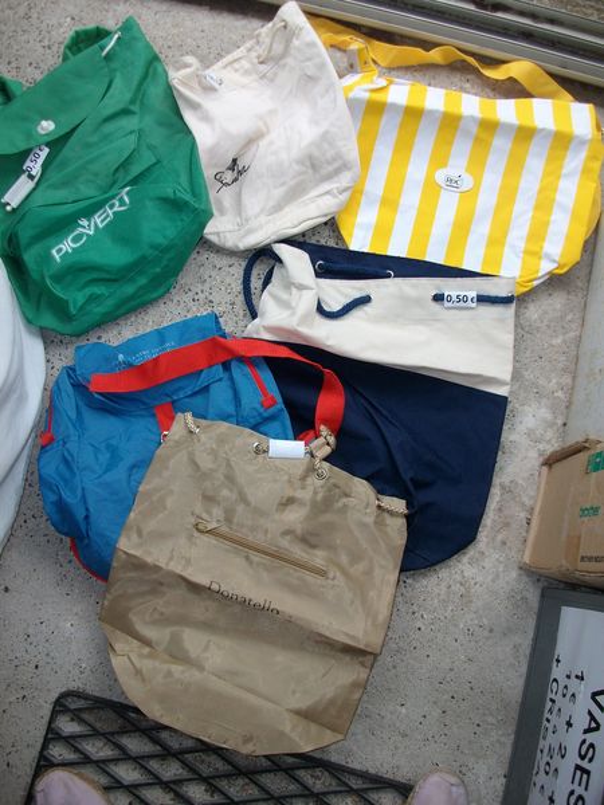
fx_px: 744
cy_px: 402
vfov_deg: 56.8
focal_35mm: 32
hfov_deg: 44.2
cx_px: 302
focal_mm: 5.7
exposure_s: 1/157
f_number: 2.9
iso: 80
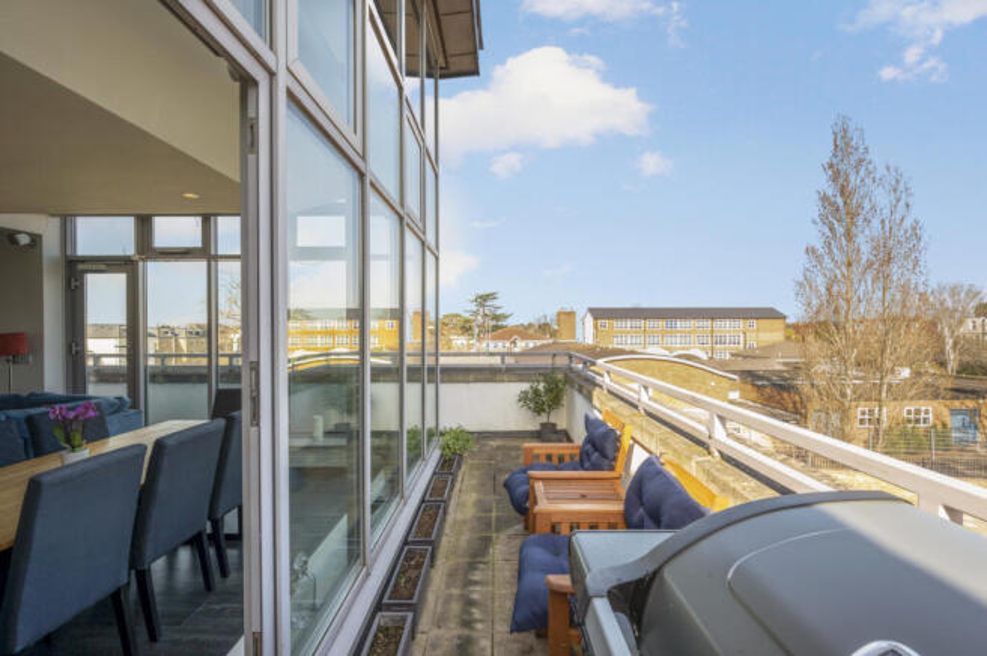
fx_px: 383
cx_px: 494
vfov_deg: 81.1
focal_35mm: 14
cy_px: 328
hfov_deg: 104.3
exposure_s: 1/125
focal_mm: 14
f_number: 8
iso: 200
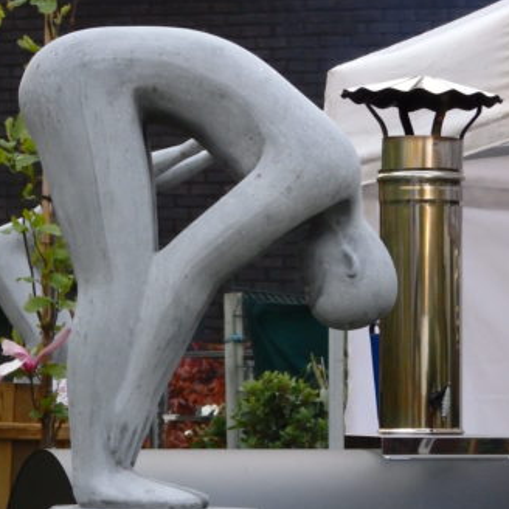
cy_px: 168
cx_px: 235
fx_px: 2745
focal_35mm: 165
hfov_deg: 10.6
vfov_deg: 10.6
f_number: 5.3
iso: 1250
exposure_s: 1/60
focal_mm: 22.9
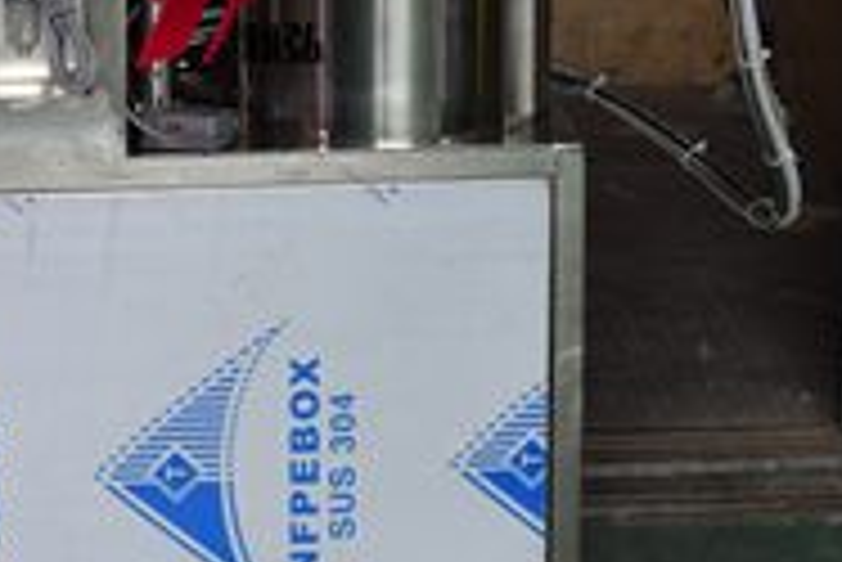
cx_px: 221
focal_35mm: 169
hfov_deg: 12.1
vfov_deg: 8.1
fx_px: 3946
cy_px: -85
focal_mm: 35
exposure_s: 1/125
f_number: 5.6
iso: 400
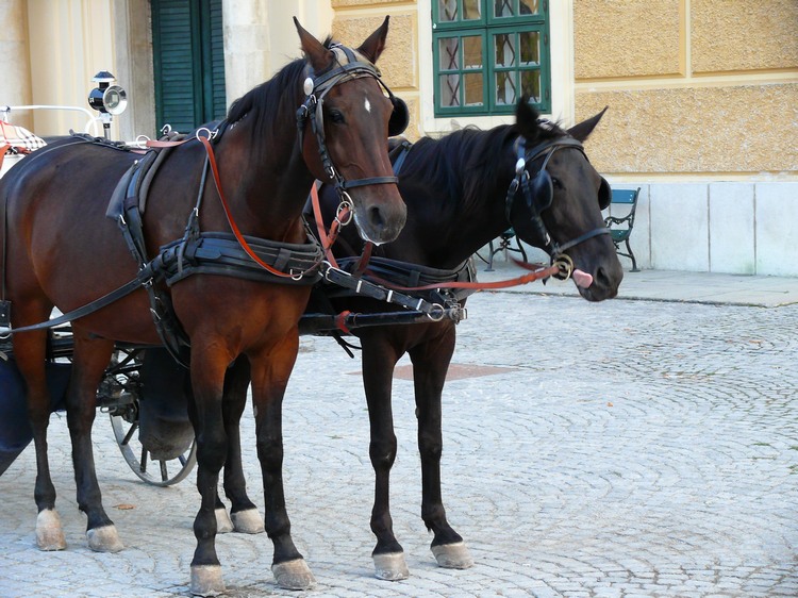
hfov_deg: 21.5
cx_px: 399
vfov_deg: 16.2
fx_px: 2097
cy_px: 299
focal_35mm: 91
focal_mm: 19.2
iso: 200
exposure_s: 1/80
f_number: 3.2
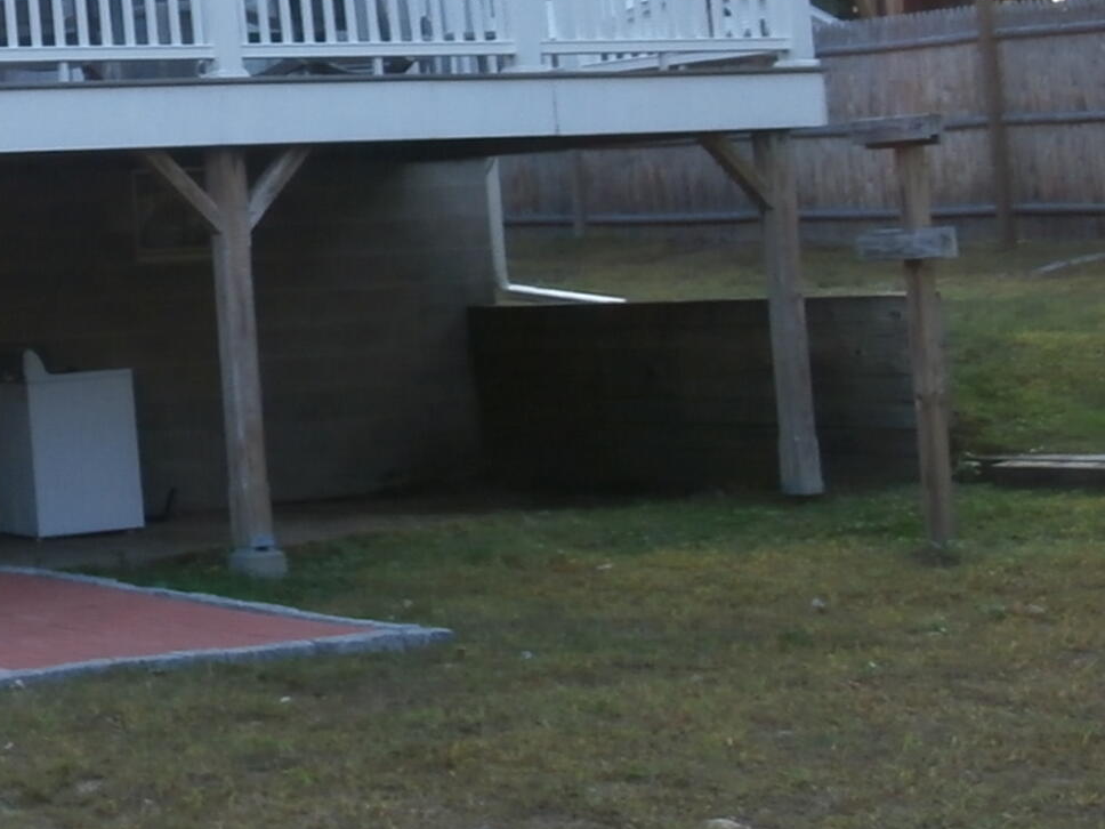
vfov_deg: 15.5
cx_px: -397
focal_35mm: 93
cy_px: -57
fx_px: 2969
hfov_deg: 19.2
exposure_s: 1/80
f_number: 3.5
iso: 100
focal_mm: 5.36
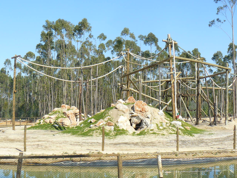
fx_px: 342
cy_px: 89
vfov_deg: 29.1
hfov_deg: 38.2
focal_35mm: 50
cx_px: 118
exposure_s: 1/250
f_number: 5.6
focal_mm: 6
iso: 100
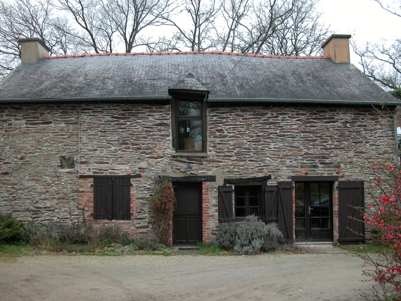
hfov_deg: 52.6
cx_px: 200
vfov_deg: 40.7
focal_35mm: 35
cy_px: 150
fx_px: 406
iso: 100
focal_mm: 8.9
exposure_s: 1/66.5
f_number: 3.2
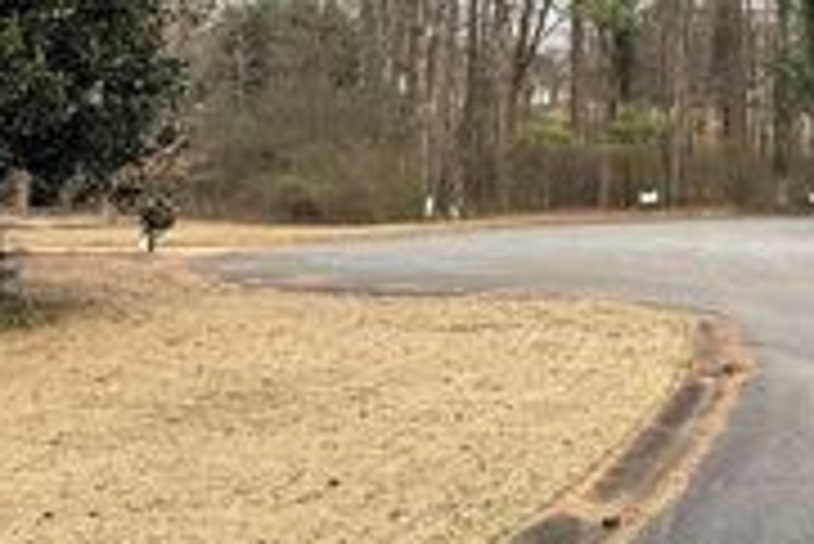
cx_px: 881
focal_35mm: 69
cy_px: -92
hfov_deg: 27.0
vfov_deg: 18.8
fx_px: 1561
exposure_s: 1/292
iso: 80
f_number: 1.78
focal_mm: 6.86
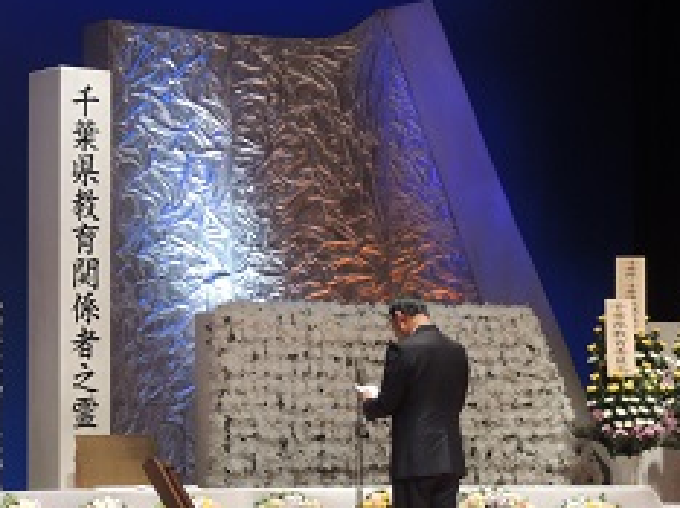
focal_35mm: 131
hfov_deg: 15.0
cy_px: 354
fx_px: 2571
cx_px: 244
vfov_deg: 11.3
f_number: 5
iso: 400
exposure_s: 1/40
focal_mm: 15.2
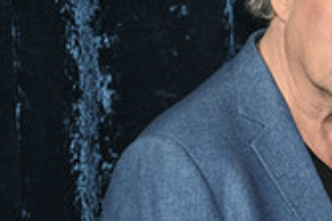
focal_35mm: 202
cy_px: 147
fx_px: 1861
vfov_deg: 6.8
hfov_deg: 10.0
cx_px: 430
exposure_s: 1/125
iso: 500
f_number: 2.8
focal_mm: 75
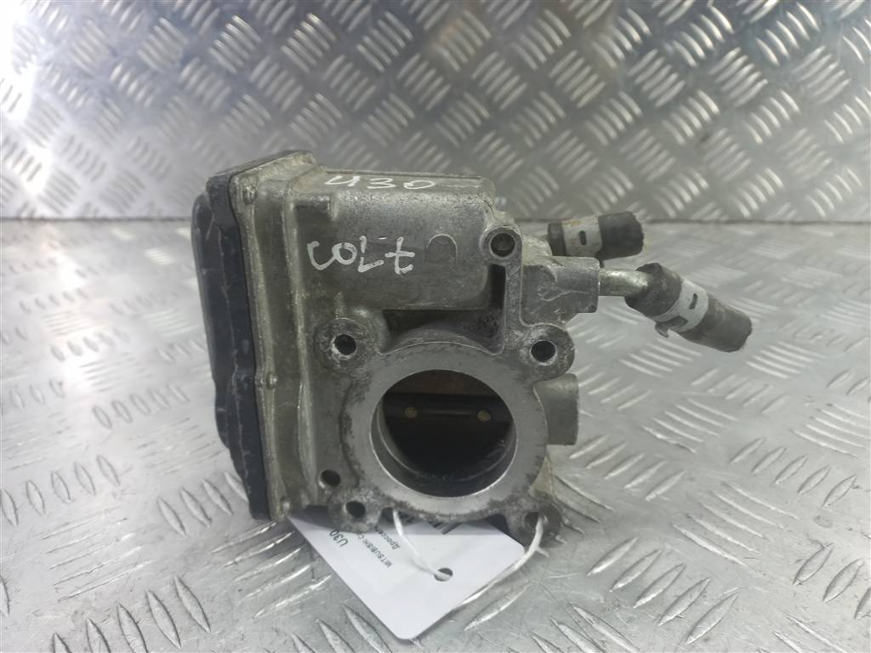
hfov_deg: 69.4
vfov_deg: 54.9
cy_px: 326
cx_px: 436
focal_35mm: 25
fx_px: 629
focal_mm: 4.6
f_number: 1.8
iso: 80
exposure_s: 1/50
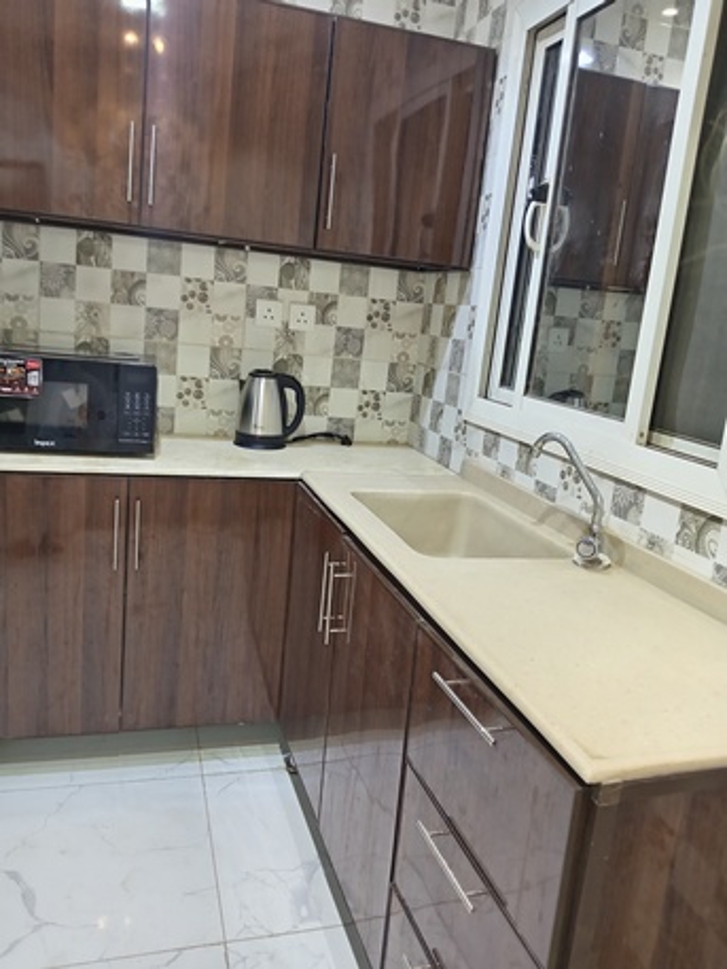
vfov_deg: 65.3
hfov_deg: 51.4
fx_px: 756
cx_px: 364
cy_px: 484
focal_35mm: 27
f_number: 1.8
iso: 711
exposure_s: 1/24
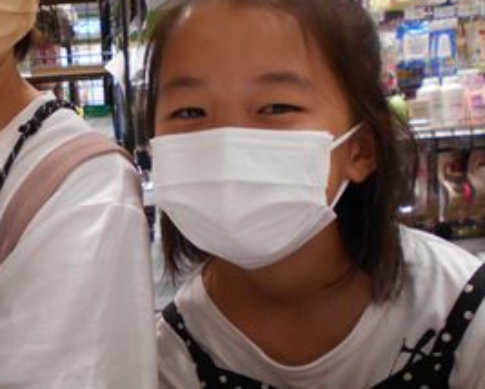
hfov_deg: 32.0
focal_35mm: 57
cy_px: 265
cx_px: 91
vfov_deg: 26.5
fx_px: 819
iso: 200
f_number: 3.2
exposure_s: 1/30
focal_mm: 4.6
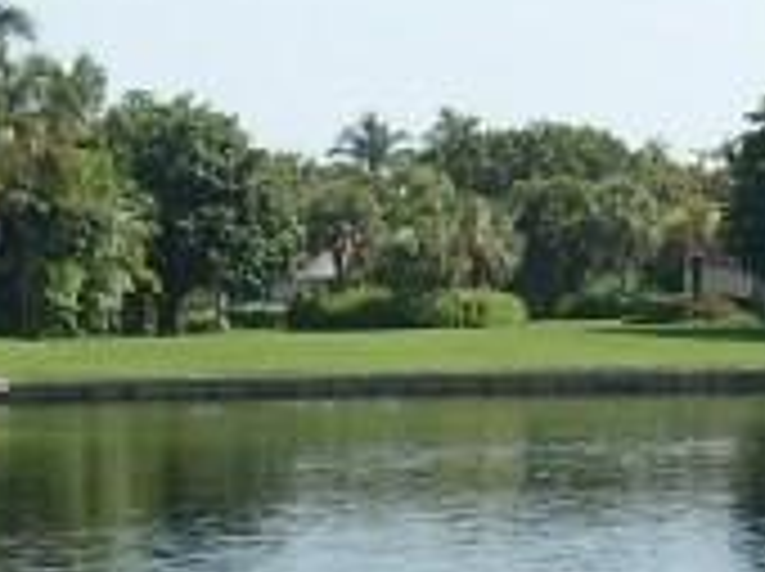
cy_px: 689
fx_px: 4656
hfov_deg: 9.4
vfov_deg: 7.0
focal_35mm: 211
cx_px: 585
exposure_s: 1/250
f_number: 7.1
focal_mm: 5.8
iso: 80
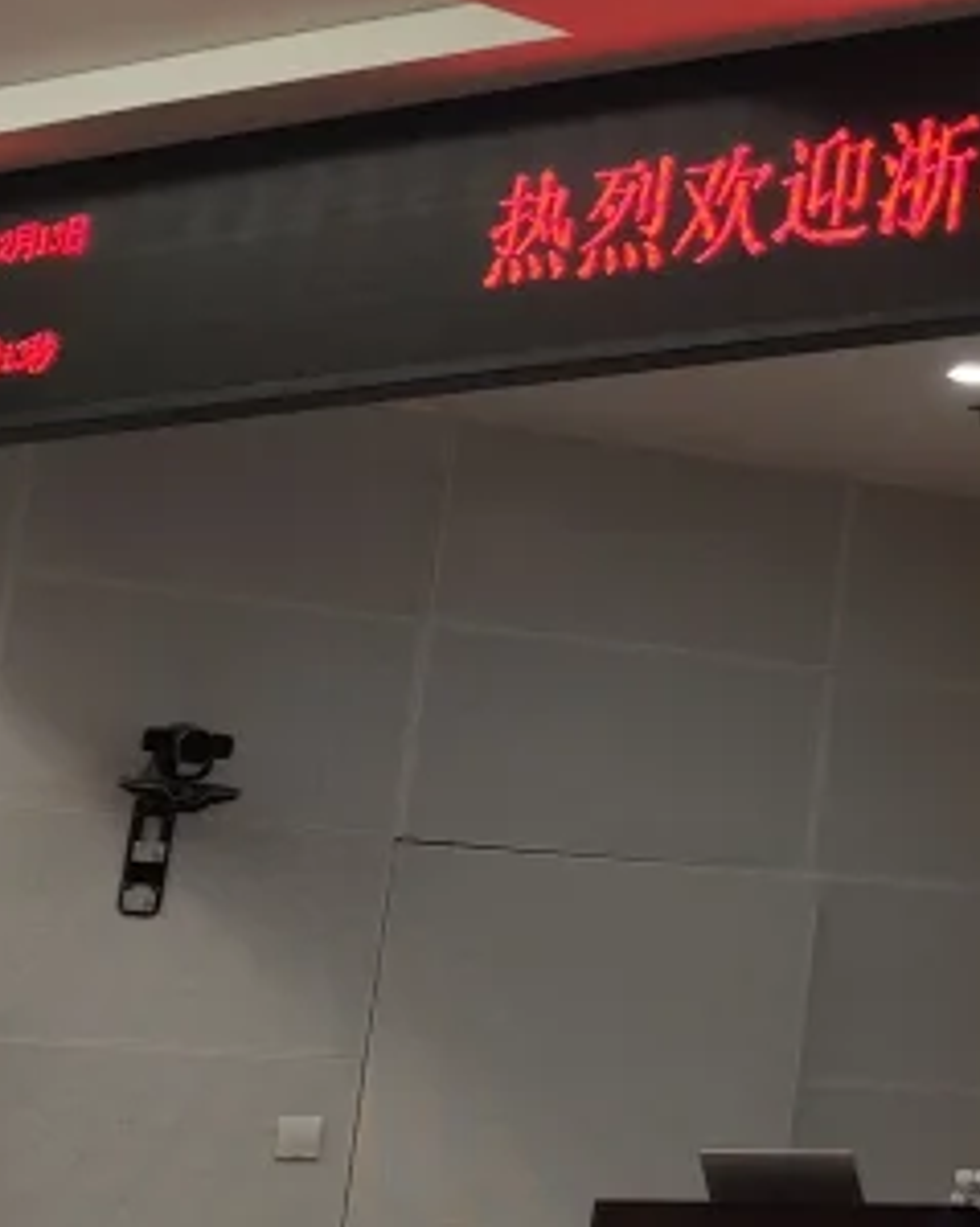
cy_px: 295
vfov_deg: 17.7
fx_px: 3918
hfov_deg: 11.6
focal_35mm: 108
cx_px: 2395
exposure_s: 1/170
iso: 160
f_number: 1.6
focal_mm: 6.55
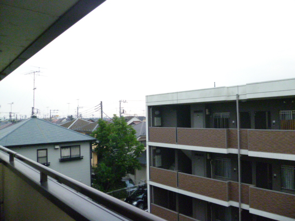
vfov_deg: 49.7
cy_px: 110
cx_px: 148
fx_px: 239
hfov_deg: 63.4
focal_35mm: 28
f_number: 9
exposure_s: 1/125
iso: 800
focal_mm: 5
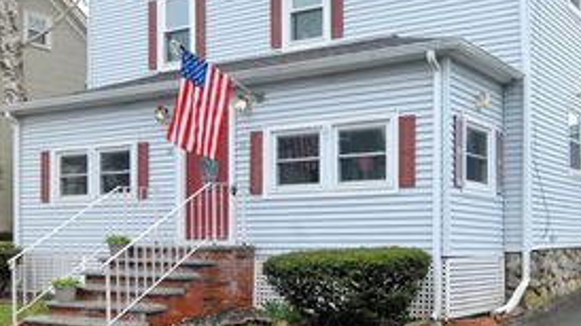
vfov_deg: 25.7
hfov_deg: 44.1
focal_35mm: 46
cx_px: 377
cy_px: 90
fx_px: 709
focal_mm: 16
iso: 800
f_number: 11
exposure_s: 1/100
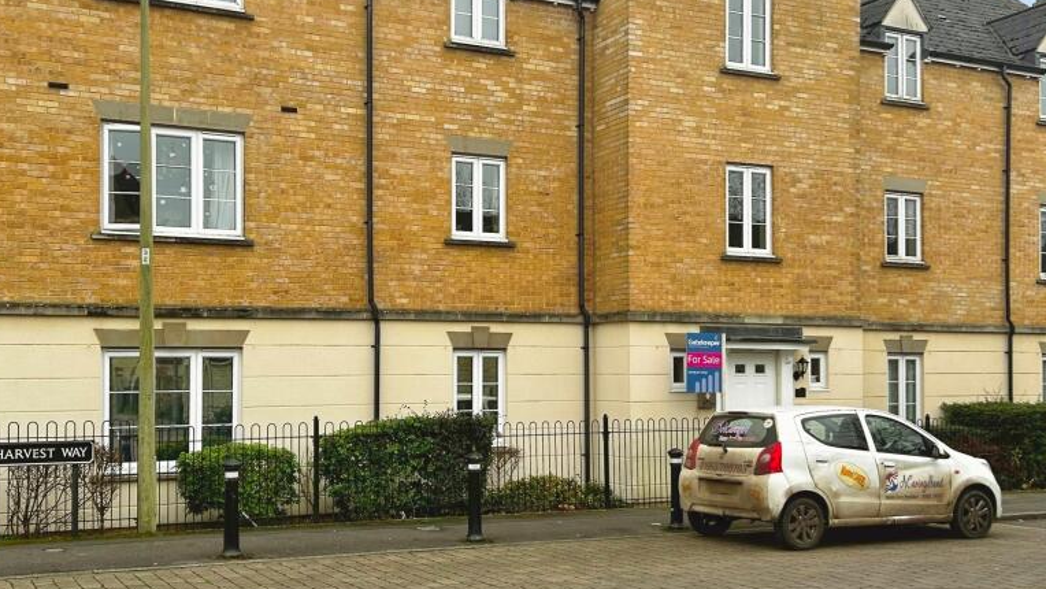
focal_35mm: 38
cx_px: 465
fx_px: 1054
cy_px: 147
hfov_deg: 52.7
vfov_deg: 30.7
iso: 50
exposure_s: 1/422
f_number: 1.5
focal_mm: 5.7
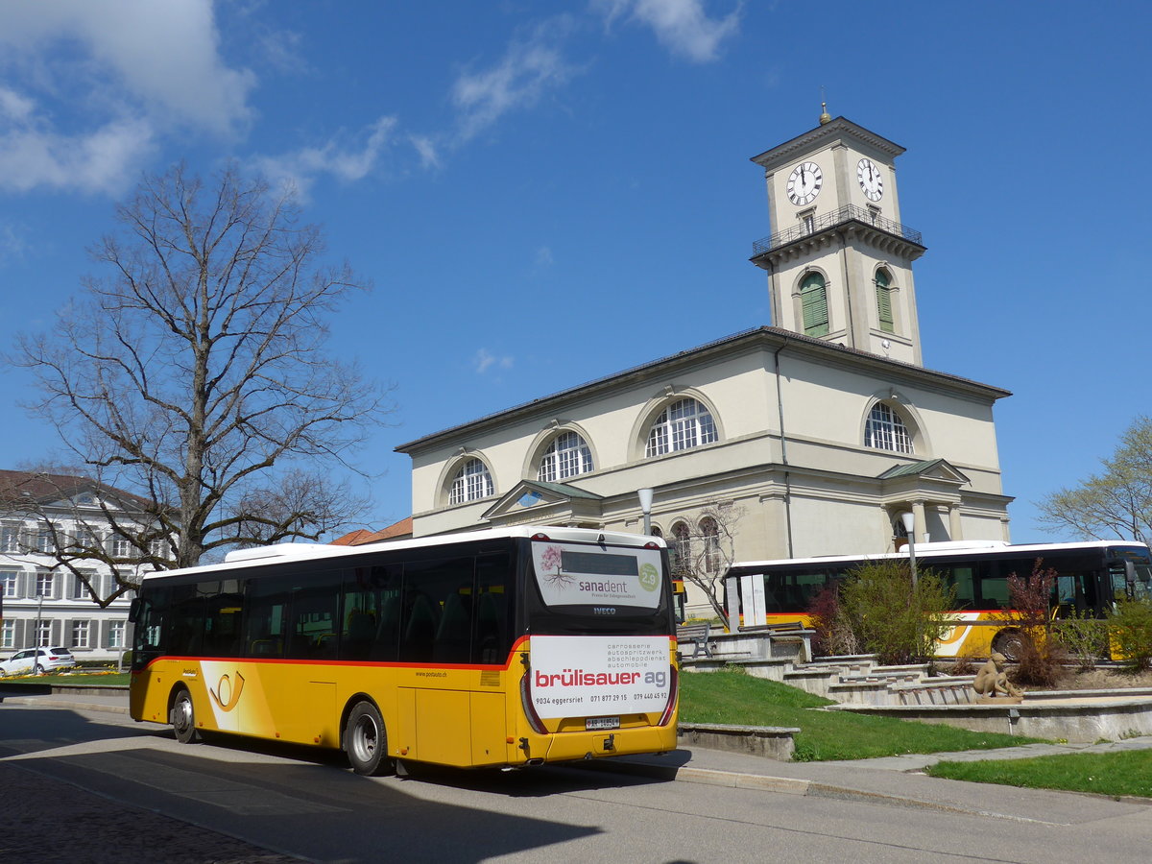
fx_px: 1131
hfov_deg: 54.0
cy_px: 432
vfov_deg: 41.8
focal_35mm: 34
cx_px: 576
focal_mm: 7
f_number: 3.2
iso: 80
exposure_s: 1/1600
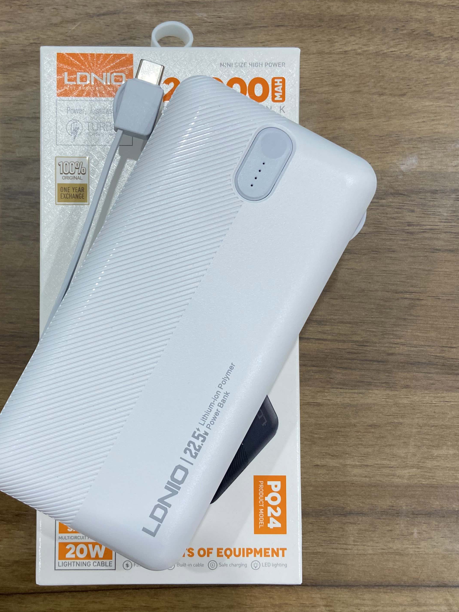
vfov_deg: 50.1
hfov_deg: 38.4
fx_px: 654
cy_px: 303
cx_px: 170
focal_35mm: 37
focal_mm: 4.25
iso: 100
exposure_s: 1/100
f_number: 1.8
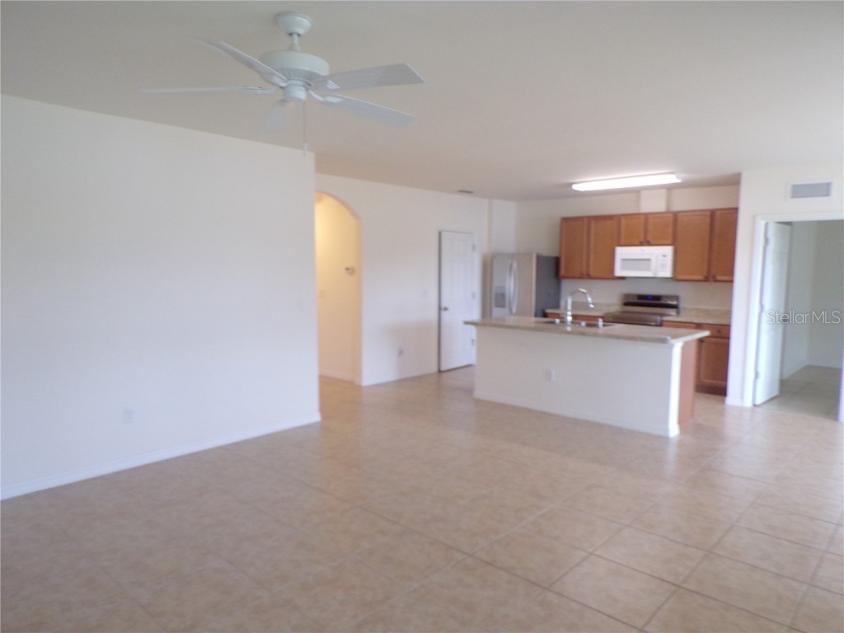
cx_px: 422
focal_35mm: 24
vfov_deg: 56.8
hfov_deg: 71.6
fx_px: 585
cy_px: 316
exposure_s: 1/34
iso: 190
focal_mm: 4.3
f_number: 3
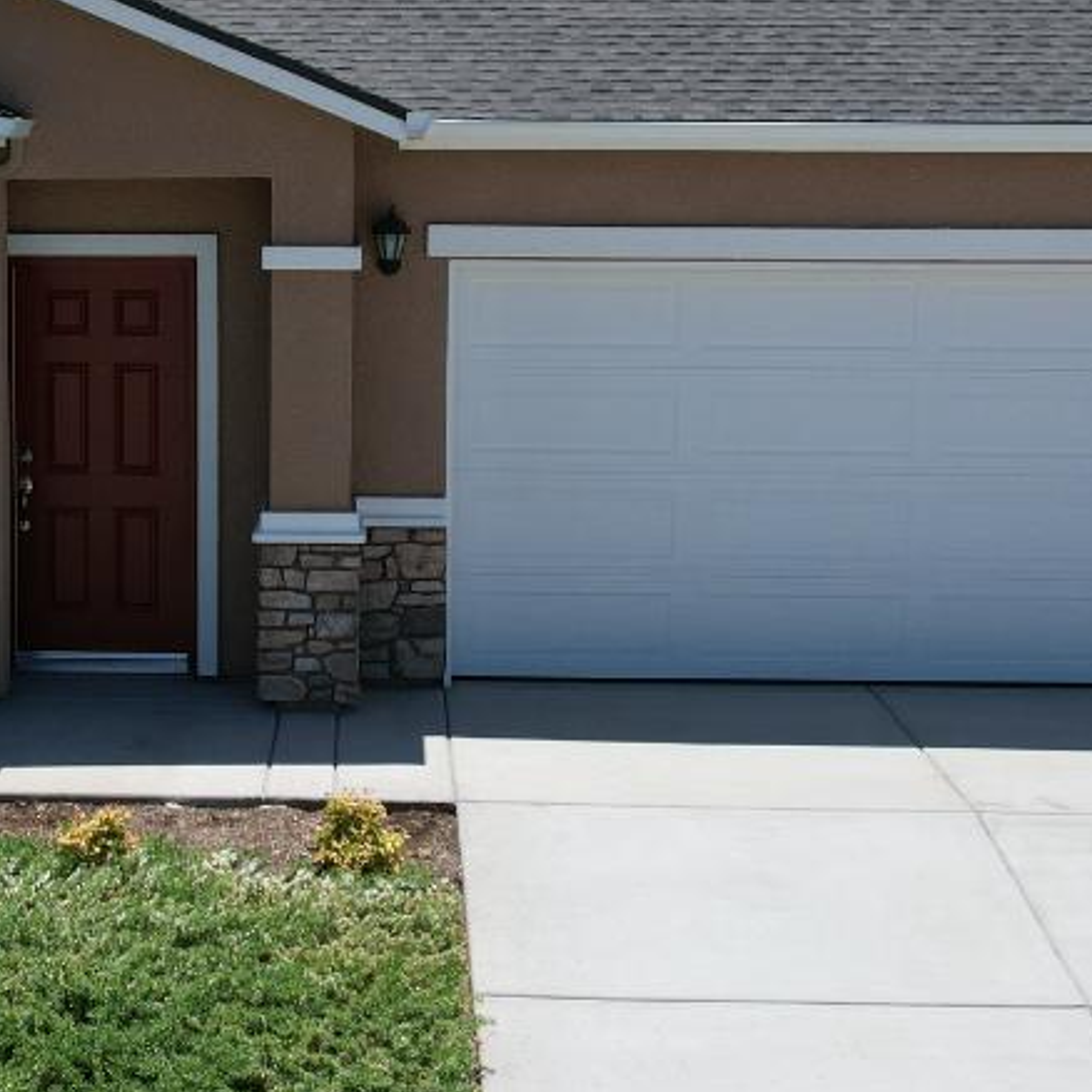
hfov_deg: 26.4
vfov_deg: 26.9
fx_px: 2284
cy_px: 471
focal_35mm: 64
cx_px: 227
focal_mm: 8.38
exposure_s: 1/3000
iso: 140
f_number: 2.8
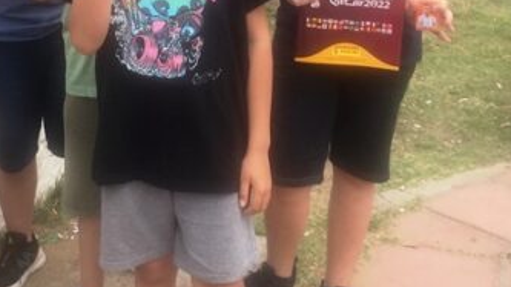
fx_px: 894
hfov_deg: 31.3
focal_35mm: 66
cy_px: -35
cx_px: 126
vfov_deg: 17.6
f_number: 2.2
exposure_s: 1/746
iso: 32
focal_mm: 4.15
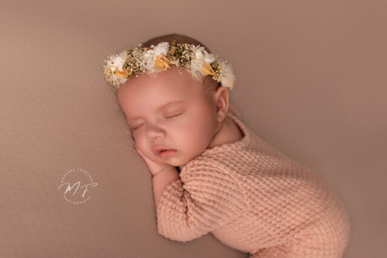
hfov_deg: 54.4
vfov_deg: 37.9
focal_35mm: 35
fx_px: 376
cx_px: 194
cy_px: 129
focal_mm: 35
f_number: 4
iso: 100
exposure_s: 1/160
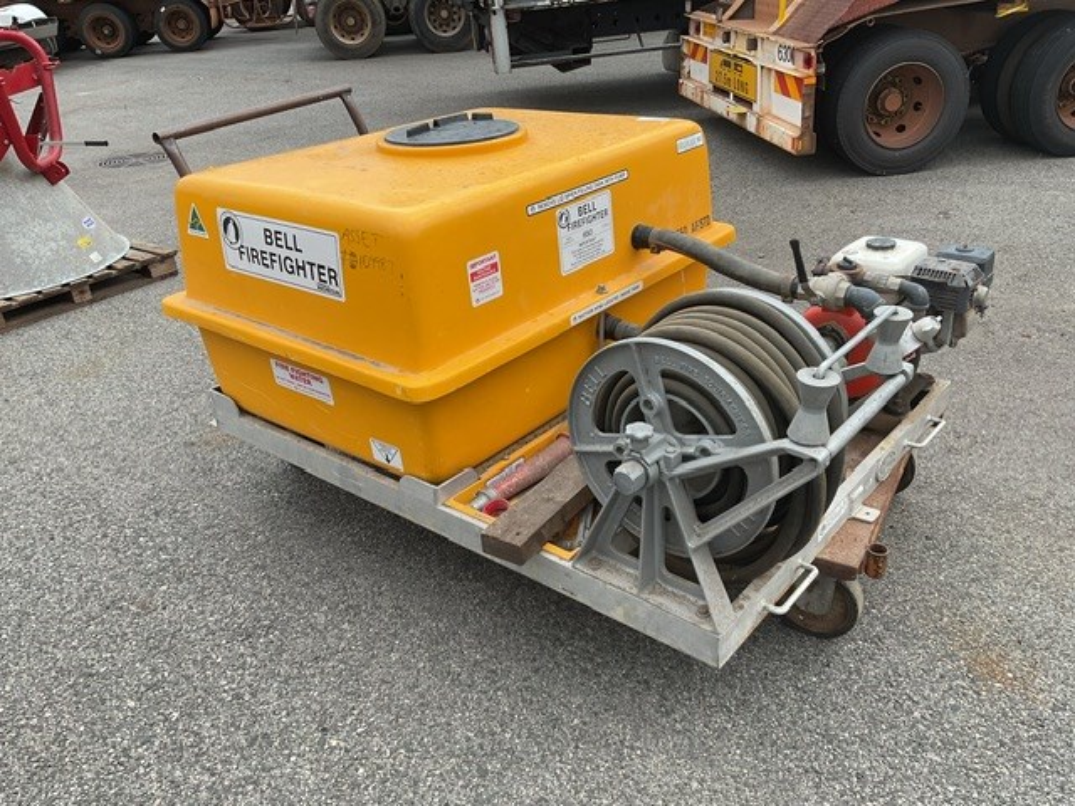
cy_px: 403
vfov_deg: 48.2
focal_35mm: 29
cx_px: 538
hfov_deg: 61.7
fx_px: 901
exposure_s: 1/446
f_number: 1.8
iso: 16
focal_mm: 3
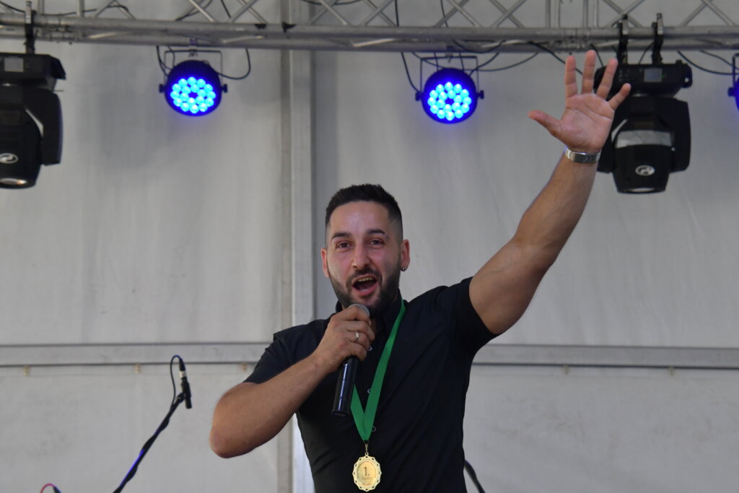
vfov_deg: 11.4
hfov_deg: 17.1
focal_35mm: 120
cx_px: 370
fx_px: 2464
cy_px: 246
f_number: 7.1
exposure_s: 1/200
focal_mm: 80
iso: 2500
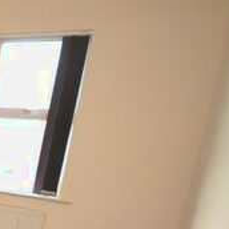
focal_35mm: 52
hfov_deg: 20.3
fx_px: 389
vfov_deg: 31.4
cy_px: 200
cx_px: -206
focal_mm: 10
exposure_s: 1/60
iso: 400
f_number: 4
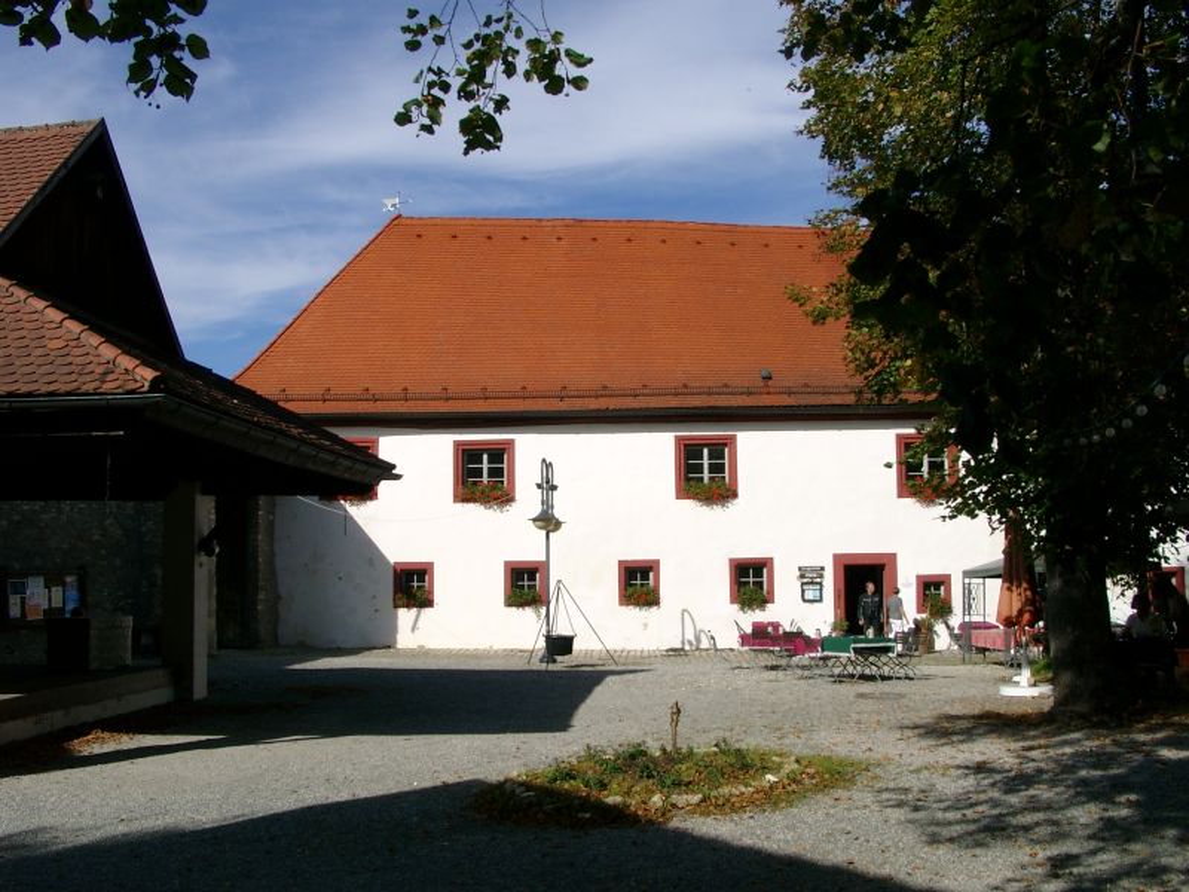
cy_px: 446
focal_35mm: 34
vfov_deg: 41.8
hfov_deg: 54.0
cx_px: 594
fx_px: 1168
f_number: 5.6
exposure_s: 1/563
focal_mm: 7.13
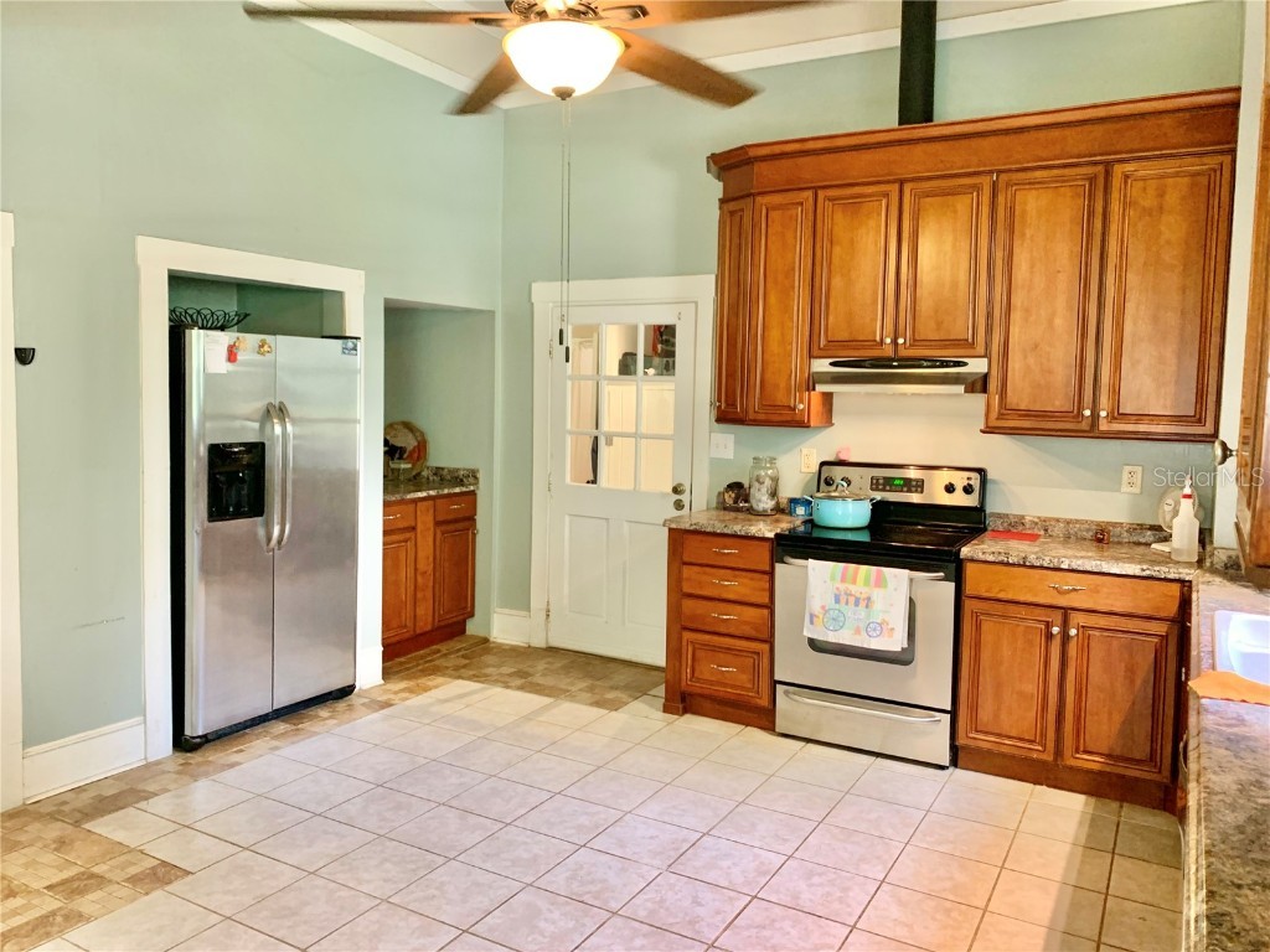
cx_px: 635
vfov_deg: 53.1
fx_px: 954
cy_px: 476
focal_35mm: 26
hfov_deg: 67.3
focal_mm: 4.25
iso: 250
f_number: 1.8
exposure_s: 1/60
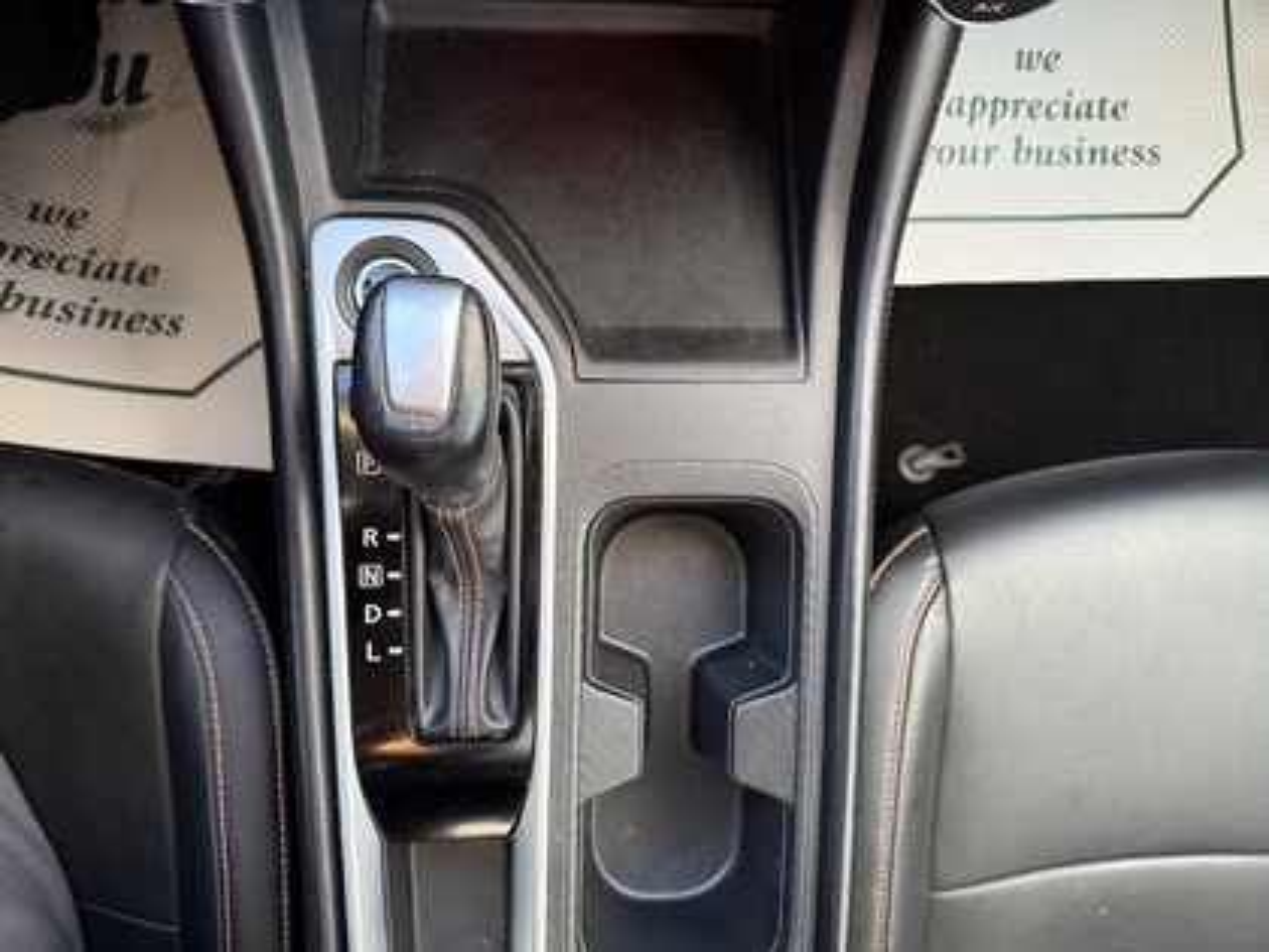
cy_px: 476
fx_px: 880
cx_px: 634
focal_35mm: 24
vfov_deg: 56.8
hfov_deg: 71.6
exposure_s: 1/60
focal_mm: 6.76
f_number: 1.78
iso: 250
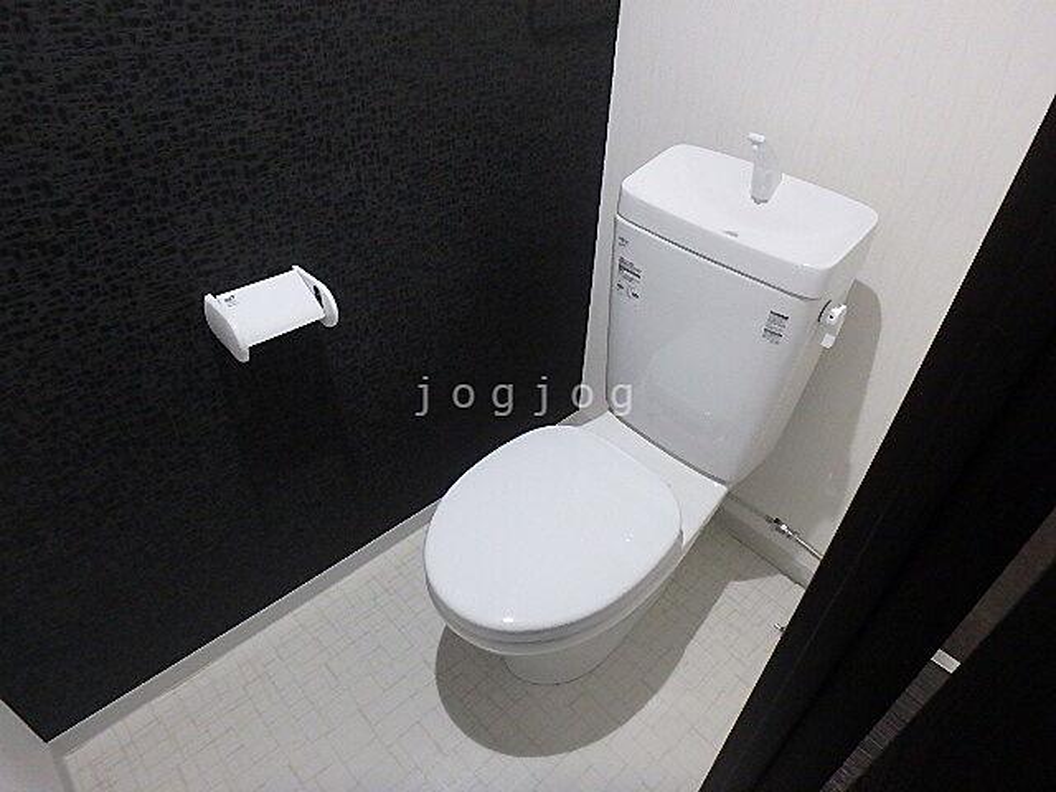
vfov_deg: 63.4
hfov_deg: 79.0
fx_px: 641
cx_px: 528
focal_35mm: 21
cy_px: 396
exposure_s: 1/30
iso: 800
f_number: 3.5
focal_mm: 3.7
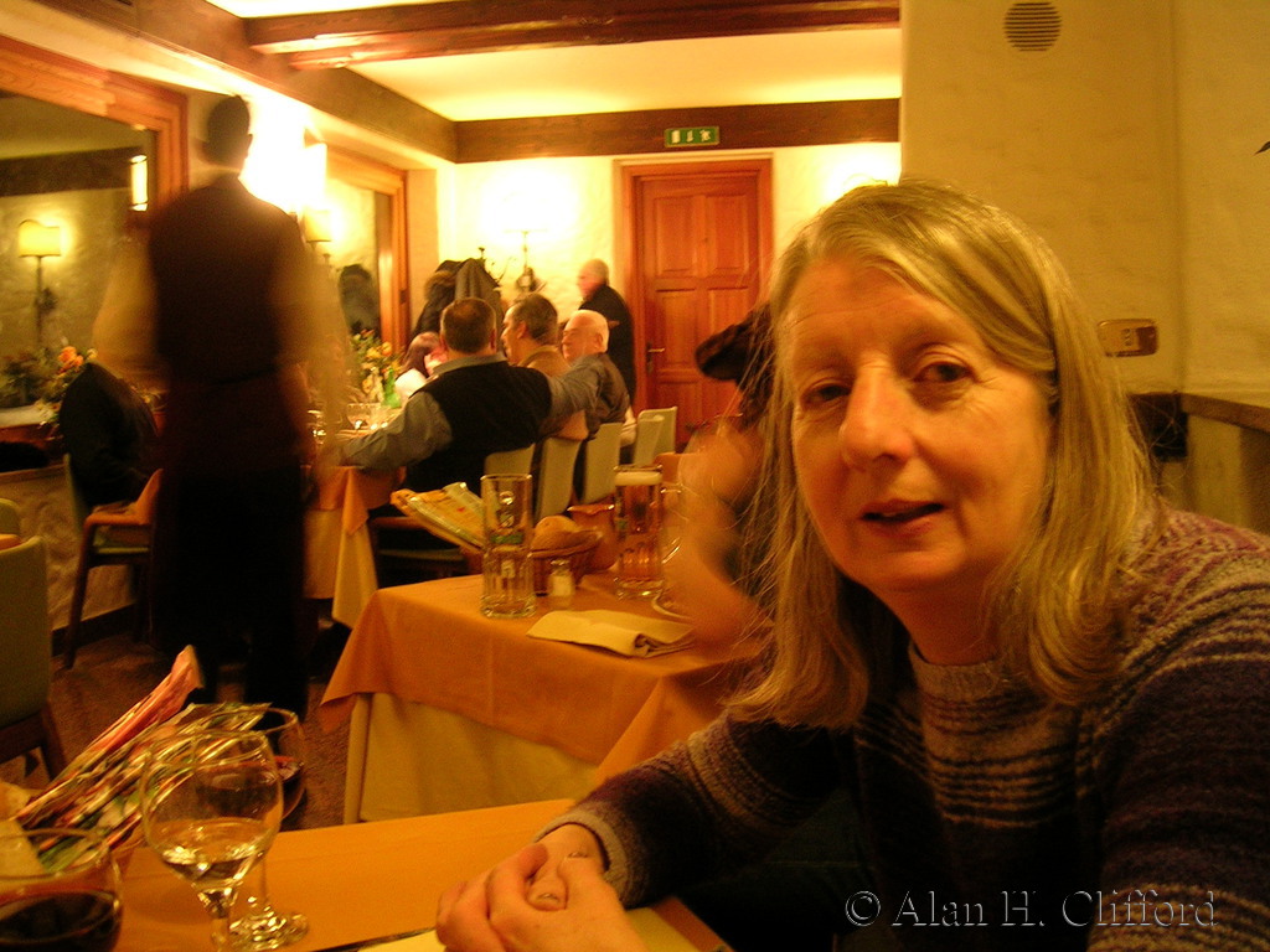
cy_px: 476
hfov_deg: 52.6
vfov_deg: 40.7
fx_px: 1284
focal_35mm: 35
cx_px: 635
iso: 127
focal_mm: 5.4
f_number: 2.8
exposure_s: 1/3.33
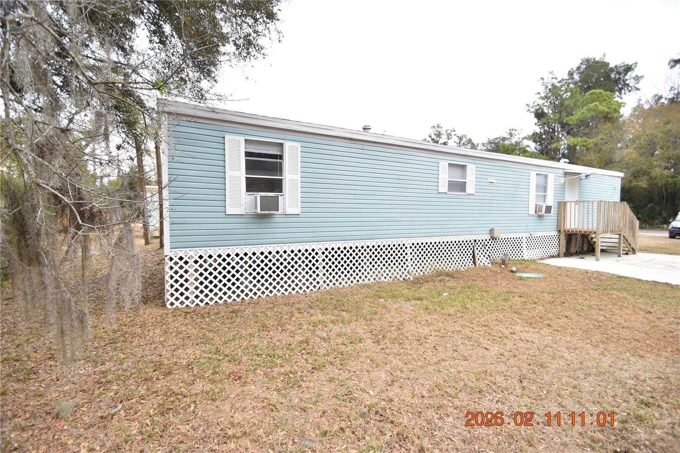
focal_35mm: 15
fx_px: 283
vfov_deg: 77.3
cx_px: 340
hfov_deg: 100.4
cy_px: 226
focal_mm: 10
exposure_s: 1/1000
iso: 800
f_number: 3.5
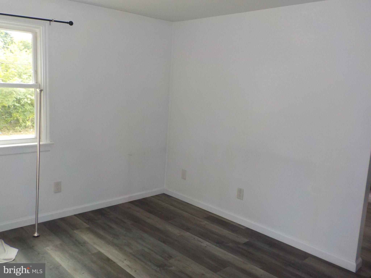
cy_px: 139
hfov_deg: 60.0
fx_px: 322
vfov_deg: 46.8
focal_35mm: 30
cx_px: 186
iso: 200
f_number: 3.3
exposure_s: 1/30
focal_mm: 4.1
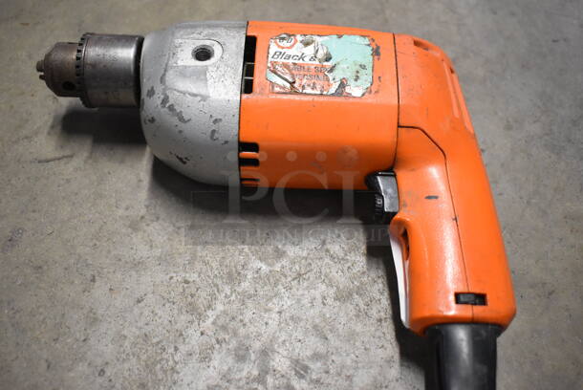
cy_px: 195
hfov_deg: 51.2
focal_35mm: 38
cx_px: 292
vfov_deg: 35.6
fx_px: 608
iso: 5600
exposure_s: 1/125
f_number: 4
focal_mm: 25
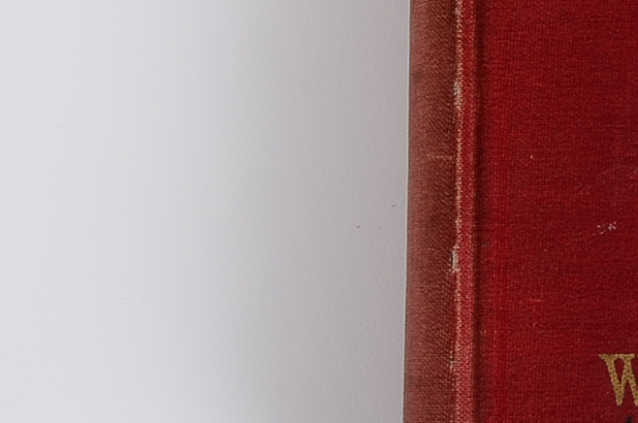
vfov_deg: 7.1
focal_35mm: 191
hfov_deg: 10.6
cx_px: 822
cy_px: -87
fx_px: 3378
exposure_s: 1/160
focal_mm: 34
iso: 100
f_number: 16
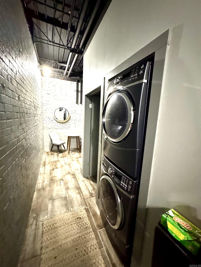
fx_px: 108
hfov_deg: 85.7
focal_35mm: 14
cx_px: 100
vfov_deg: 102.1
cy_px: 134
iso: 1600
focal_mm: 2.22
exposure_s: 1/40
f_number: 2.2
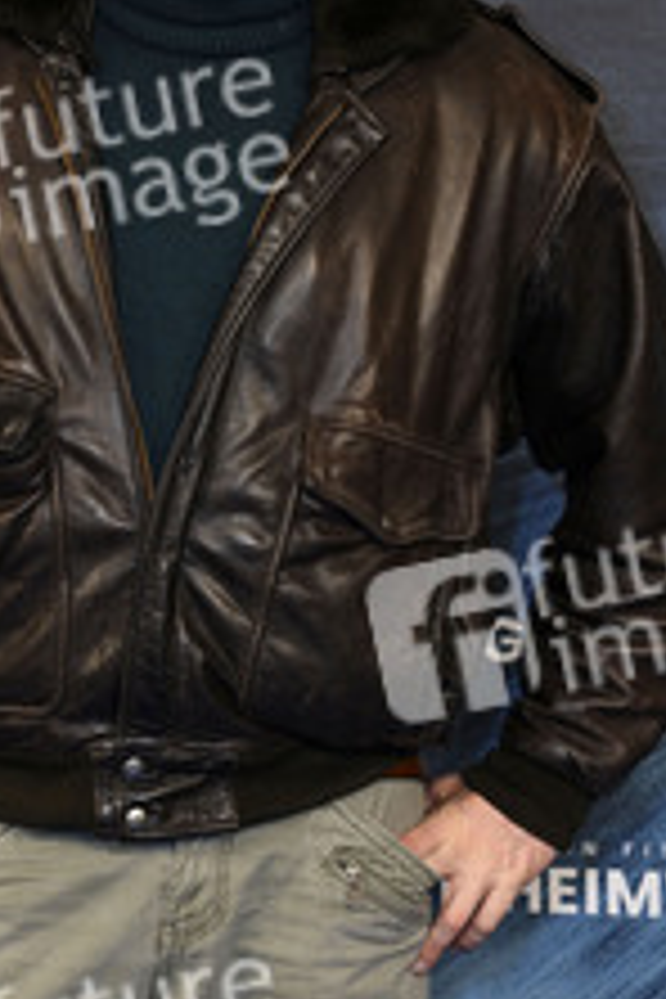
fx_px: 3246
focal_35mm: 117
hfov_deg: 11.7
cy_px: 392
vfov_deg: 17.5
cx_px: 189
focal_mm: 65
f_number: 5.6
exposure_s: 1/250
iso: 1600
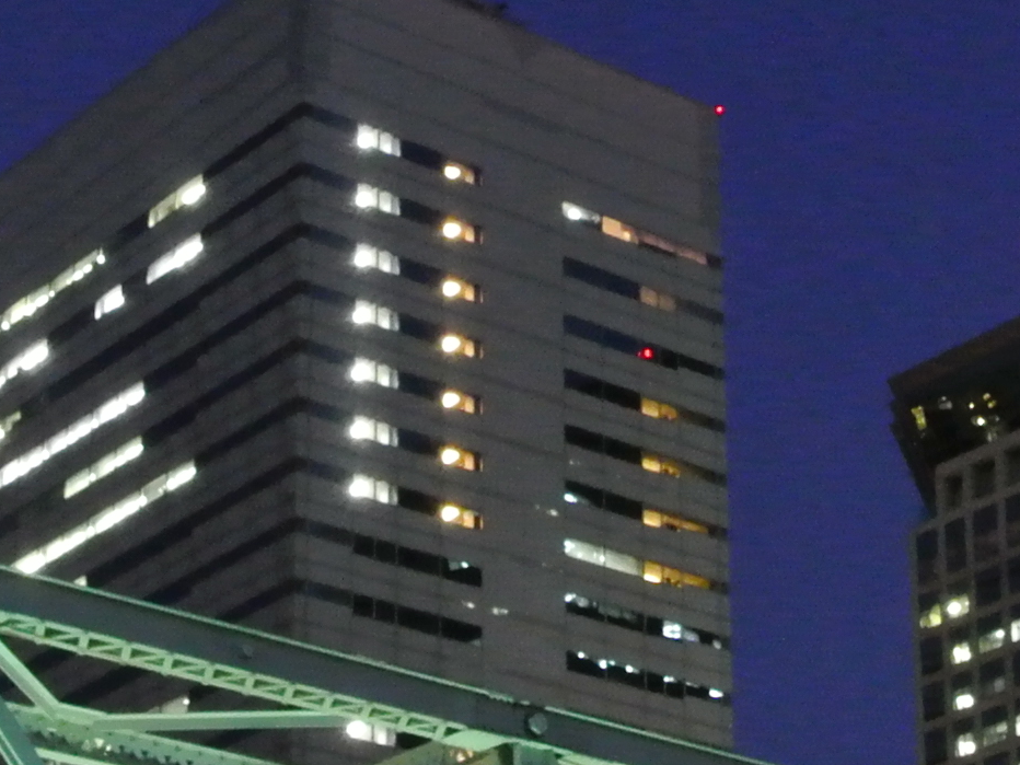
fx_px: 3182
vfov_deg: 13.3
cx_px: 747
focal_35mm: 108
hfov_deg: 18.1
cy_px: 911
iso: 1600
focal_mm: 10
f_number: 8
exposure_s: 1/1.6
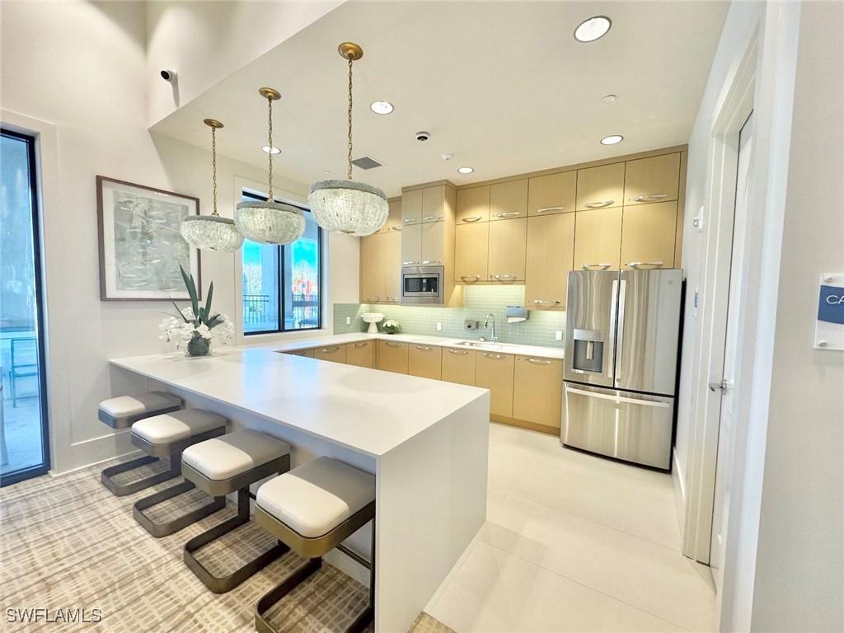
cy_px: 316
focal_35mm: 14
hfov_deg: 102.1
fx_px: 341
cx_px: 422
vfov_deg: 85.7
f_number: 2.2
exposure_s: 1/118
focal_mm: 2.22
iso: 80
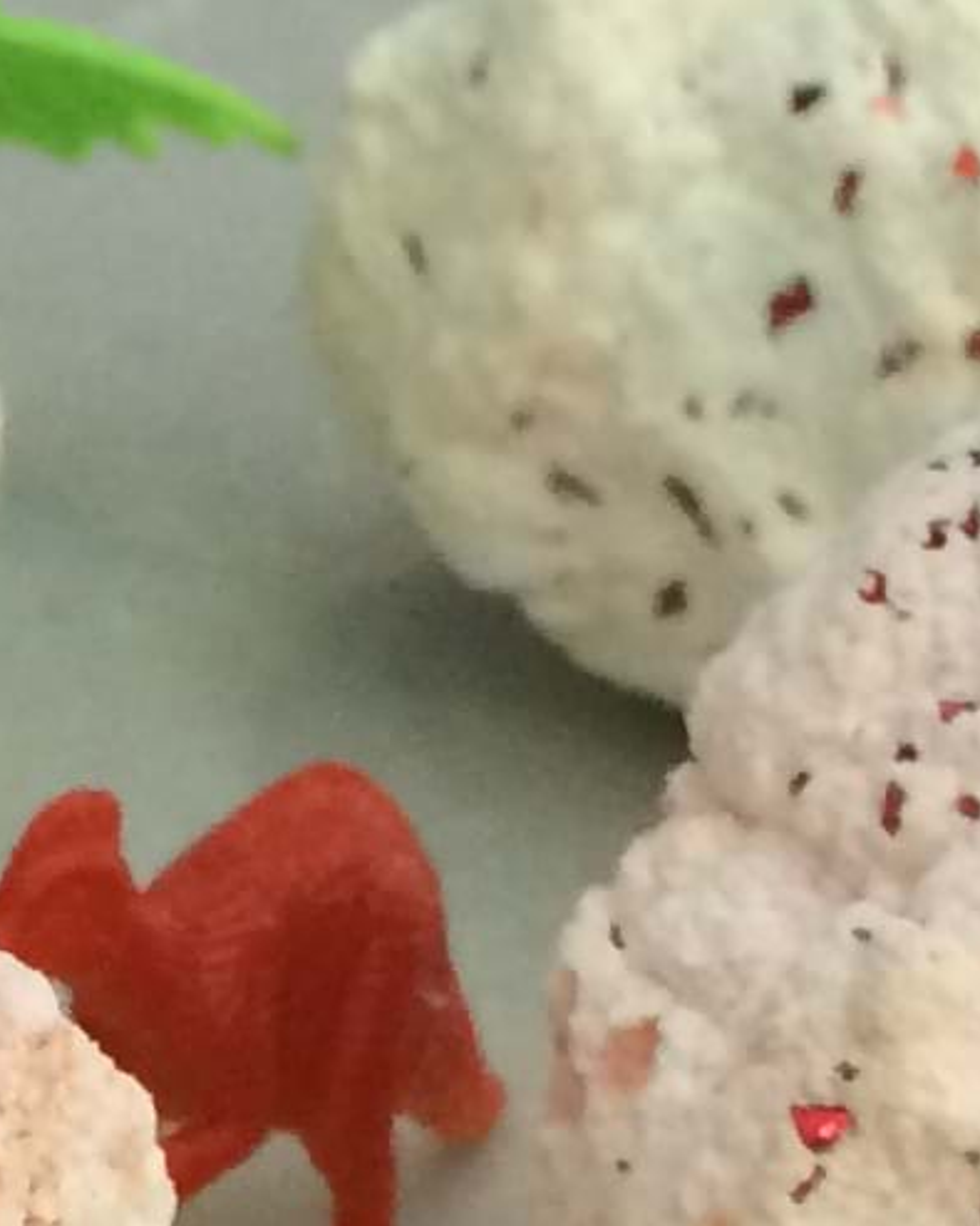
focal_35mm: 187
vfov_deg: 10.1
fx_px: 6782
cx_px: -345
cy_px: 1546
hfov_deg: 8.1
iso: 80
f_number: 2.2
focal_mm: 4.15
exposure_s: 1/33
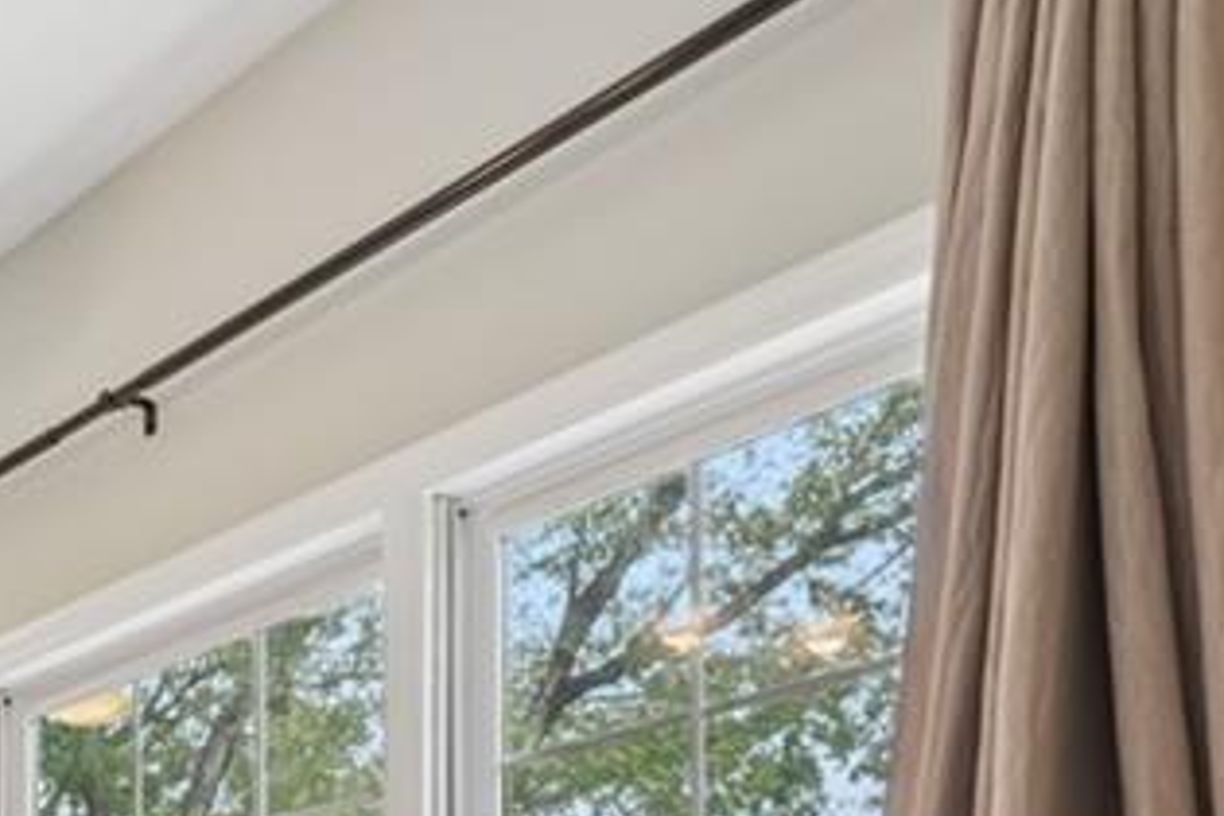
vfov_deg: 21.4
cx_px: -513
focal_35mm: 52
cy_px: 1263
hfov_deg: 28.3
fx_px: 1768
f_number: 8
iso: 800
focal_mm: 16
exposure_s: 1/40
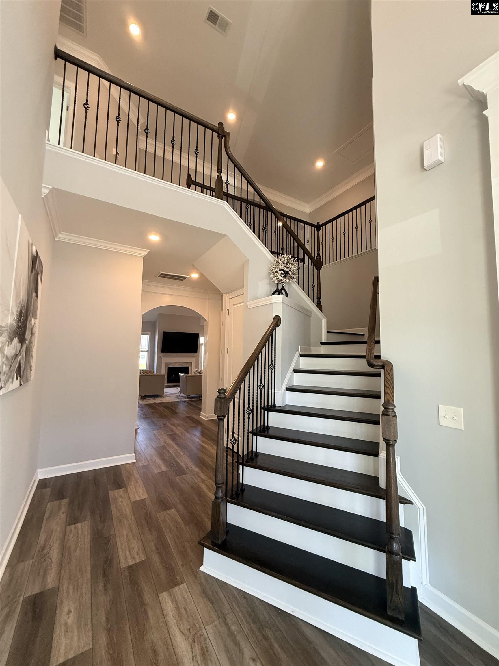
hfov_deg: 85.7
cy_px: 333
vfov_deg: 102.1
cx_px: 250
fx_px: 269
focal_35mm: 14
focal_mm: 2.22
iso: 320
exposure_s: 1/120
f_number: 2.2
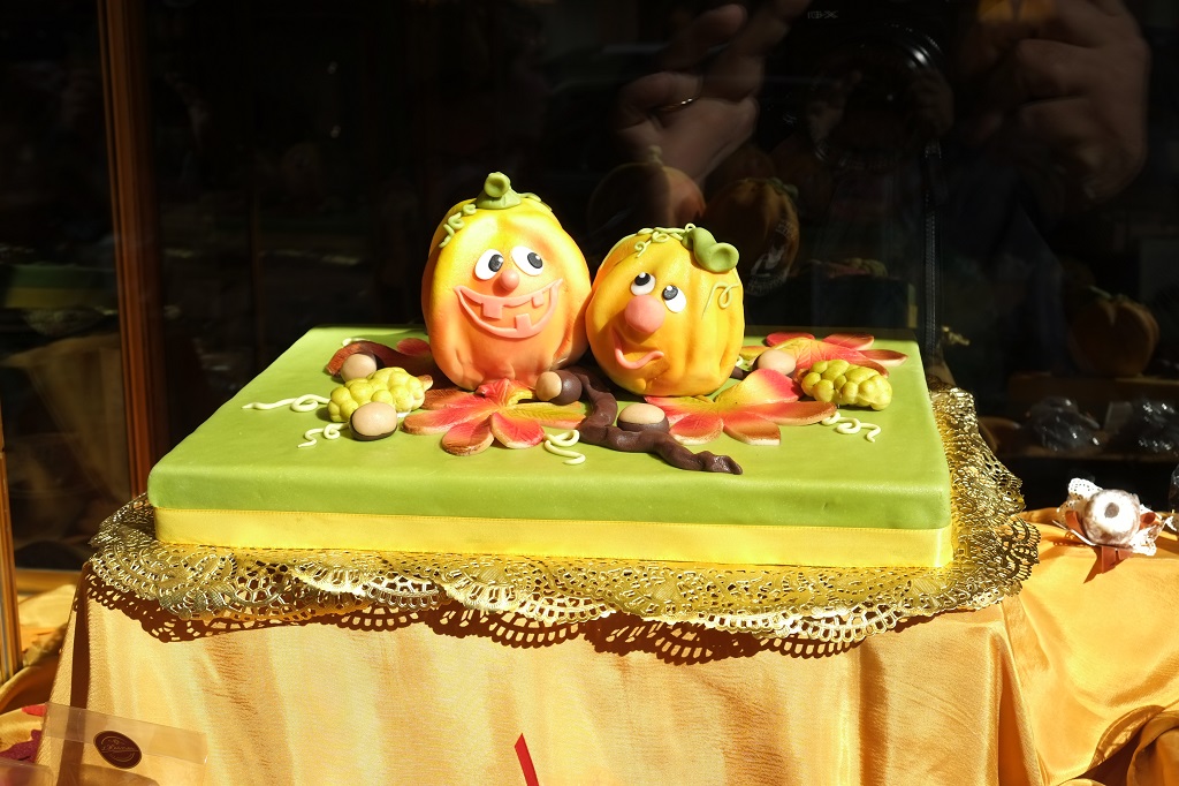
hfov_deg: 46.4
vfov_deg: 31.9
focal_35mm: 42
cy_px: 393
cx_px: 590
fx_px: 1375
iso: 100
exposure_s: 1/160
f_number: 5.6
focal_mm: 27.7
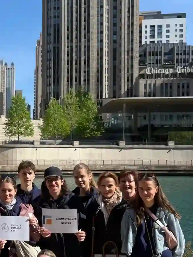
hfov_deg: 23.6
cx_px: -22
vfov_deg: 33.1
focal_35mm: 58
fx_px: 431
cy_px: 156
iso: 50
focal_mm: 5.96
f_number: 1.6
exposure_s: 1/2141
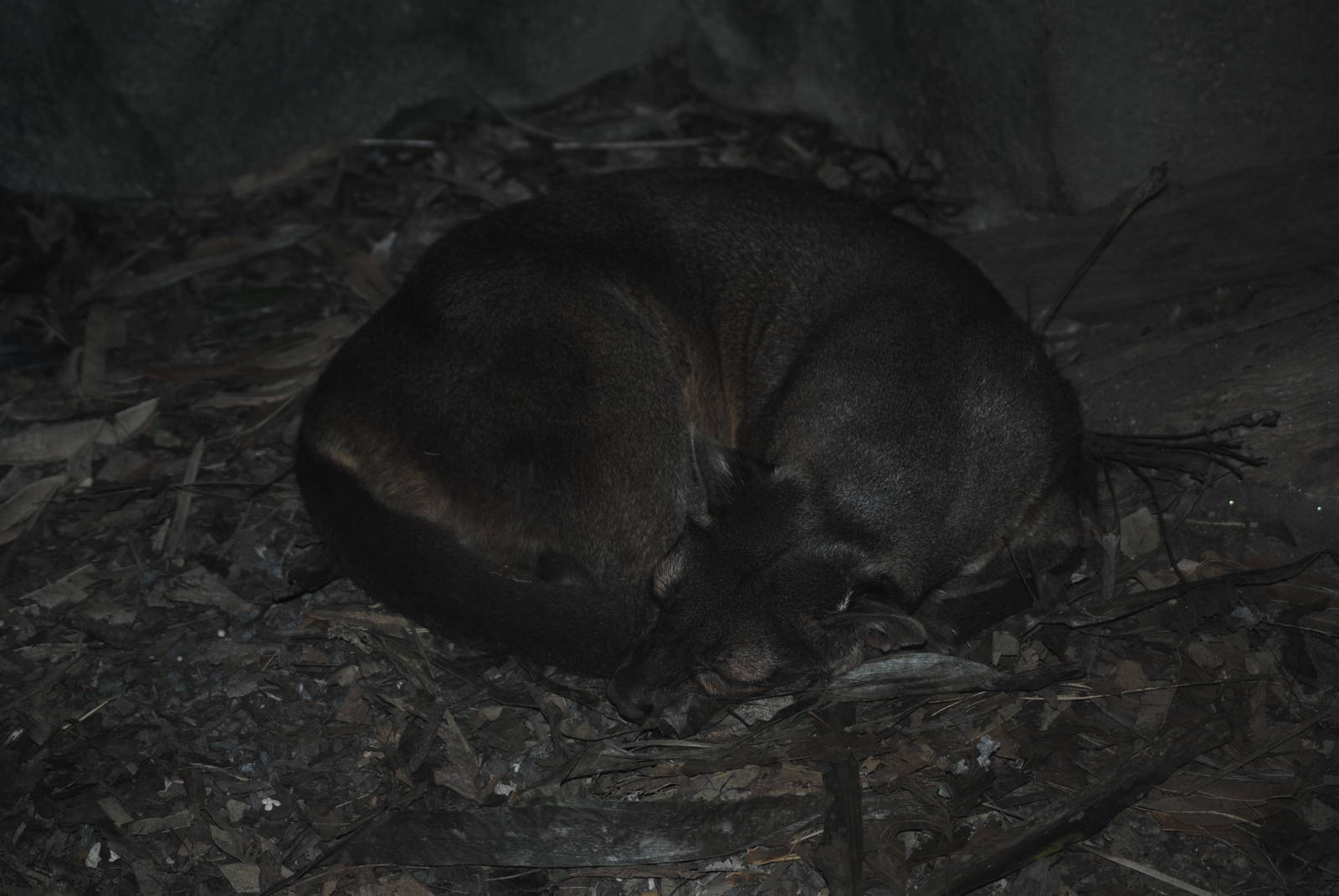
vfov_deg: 15.2
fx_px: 3351
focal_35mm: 90
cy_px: 448
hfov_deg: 22.6
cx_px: 670
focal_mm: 60
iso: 200
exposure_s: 1/60
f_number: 4.2
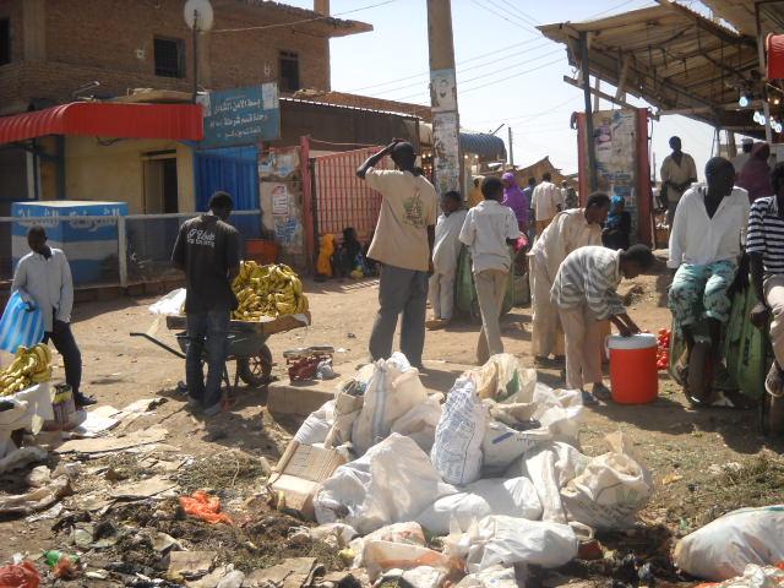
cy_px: 294
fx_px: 929
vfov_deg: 35.1
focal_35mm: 41
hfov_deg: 45.8
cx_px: 392
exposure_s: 1/284
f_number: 5.5
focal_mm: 6.72
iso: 64
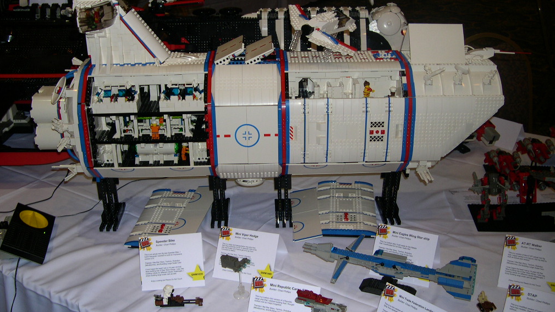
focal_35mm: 42
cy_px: 140
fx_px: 618
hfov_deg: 48.3
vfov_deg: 28.3
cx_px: 279
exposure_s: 1/60
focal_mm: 8
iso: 100
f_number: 2.8
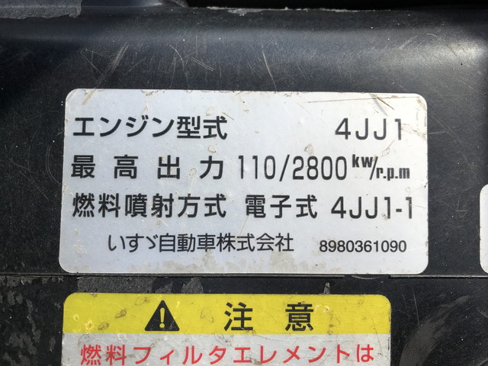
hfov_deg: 63.4
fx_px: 395
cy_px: 183
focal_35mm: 28
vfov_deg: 49.7
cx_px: 244
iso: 20
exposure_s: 1/1842
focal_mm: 3.99
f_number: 1.8
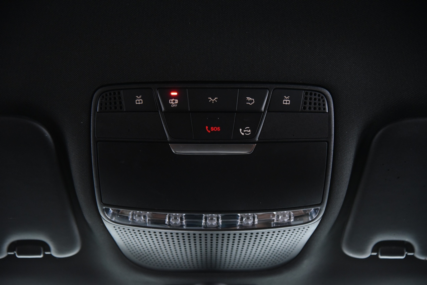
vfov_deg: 19.5
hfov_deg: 28.8
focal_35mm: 70
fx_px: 831
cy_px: 142
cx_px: 214
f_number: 4
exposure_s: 1/15
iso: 4000
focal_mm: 70
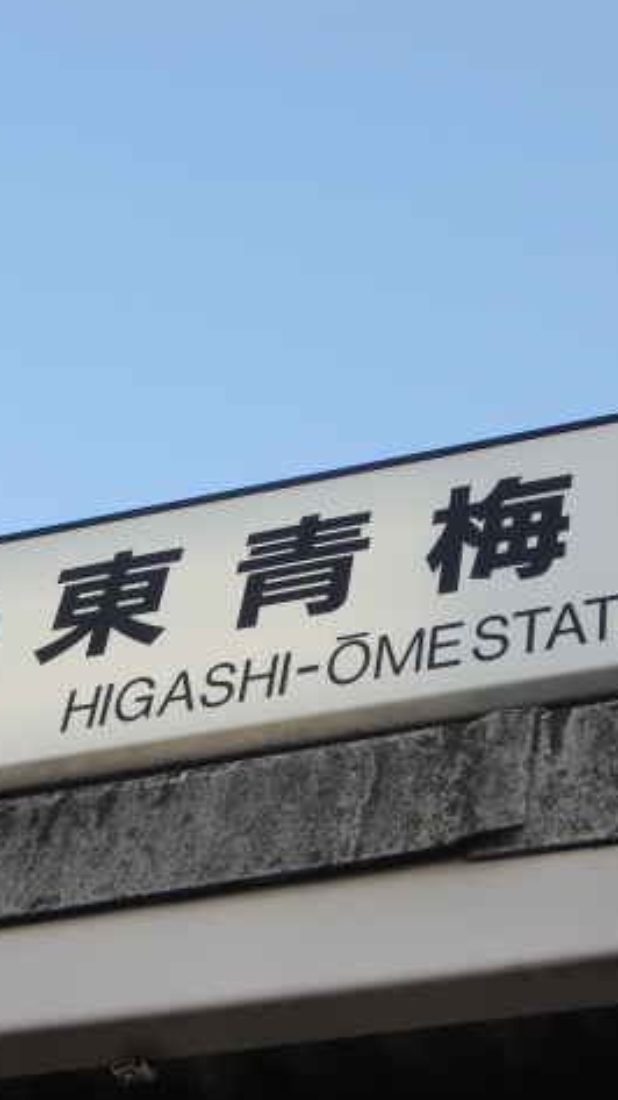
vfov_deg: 26.2
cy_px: 553
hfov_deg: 14.9
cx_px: 337
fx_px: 2360
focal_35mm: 81
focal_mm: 9.8
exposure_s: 1/200
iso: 64
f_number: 3.6
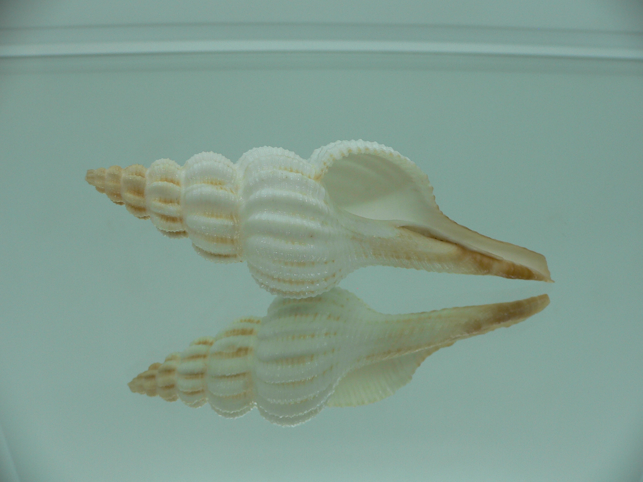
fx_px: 650
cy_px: 241
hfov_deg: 52.6
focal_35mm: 35
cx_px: 322
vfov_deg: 40.7
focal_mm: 4.6
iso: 80
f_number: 2.8
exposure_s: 1/80
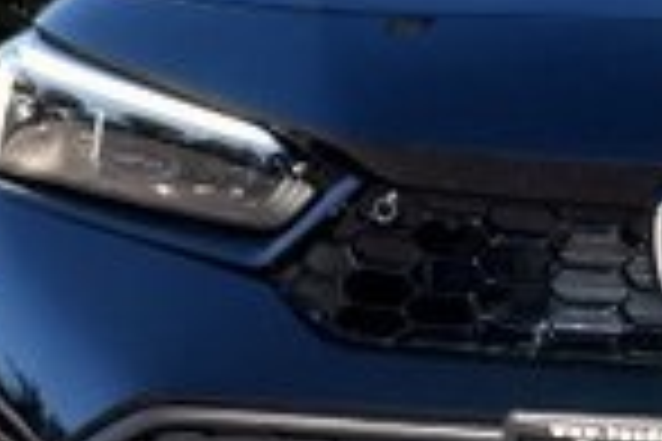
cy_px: 187
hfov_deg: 6.2
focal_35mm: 327
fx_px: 6013
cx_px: 1157
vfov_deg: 4.2
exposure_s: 1/320
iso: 200
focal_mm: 50
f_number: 9
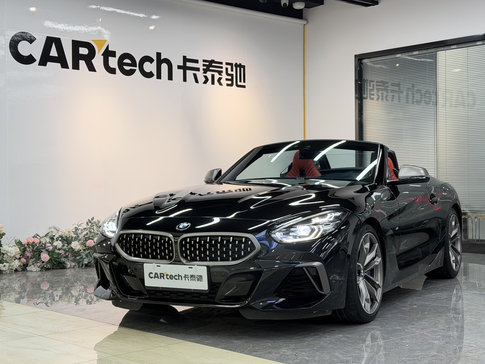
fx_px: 673
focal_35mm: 48
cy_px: 182
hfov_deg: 39.7
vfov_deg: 30.3
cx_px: 242
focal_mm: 6.76
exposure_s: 1/70
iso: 200
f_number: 1.78
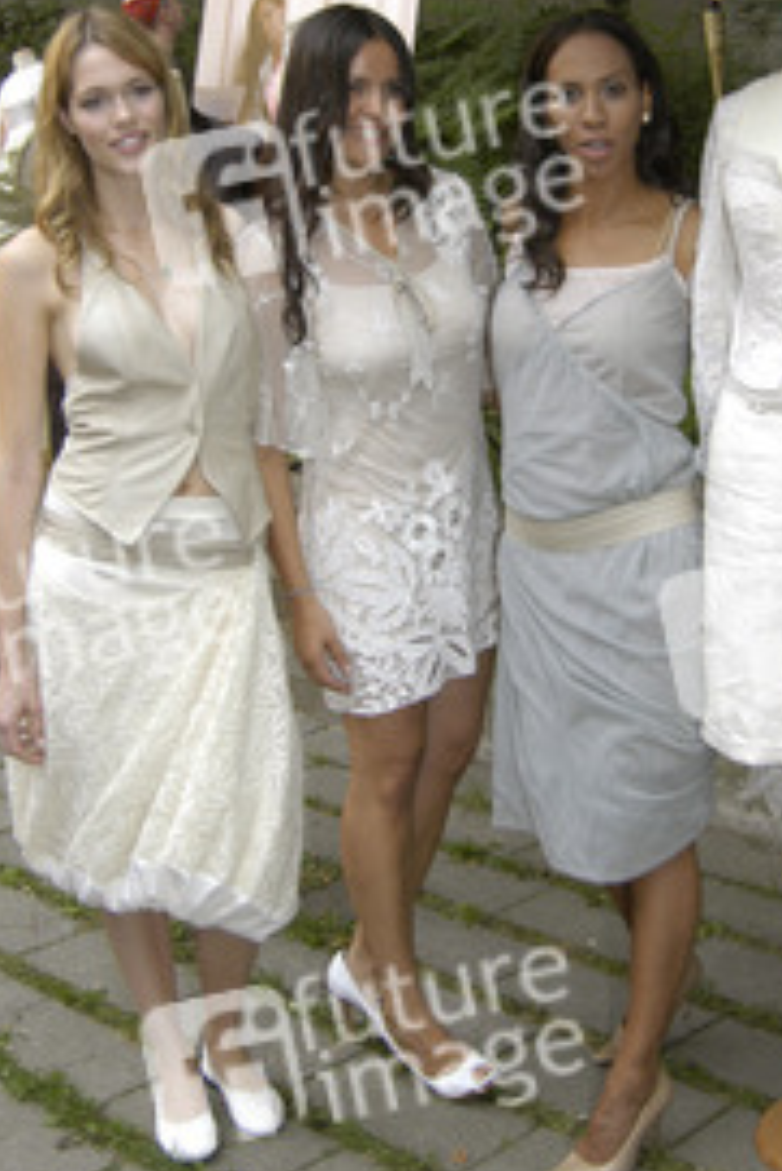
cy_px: 402
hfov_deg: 25.5
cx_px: 488
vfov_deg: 37.1
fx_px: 1725
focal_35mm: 53
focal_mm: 24
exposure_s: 1/50
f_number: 4
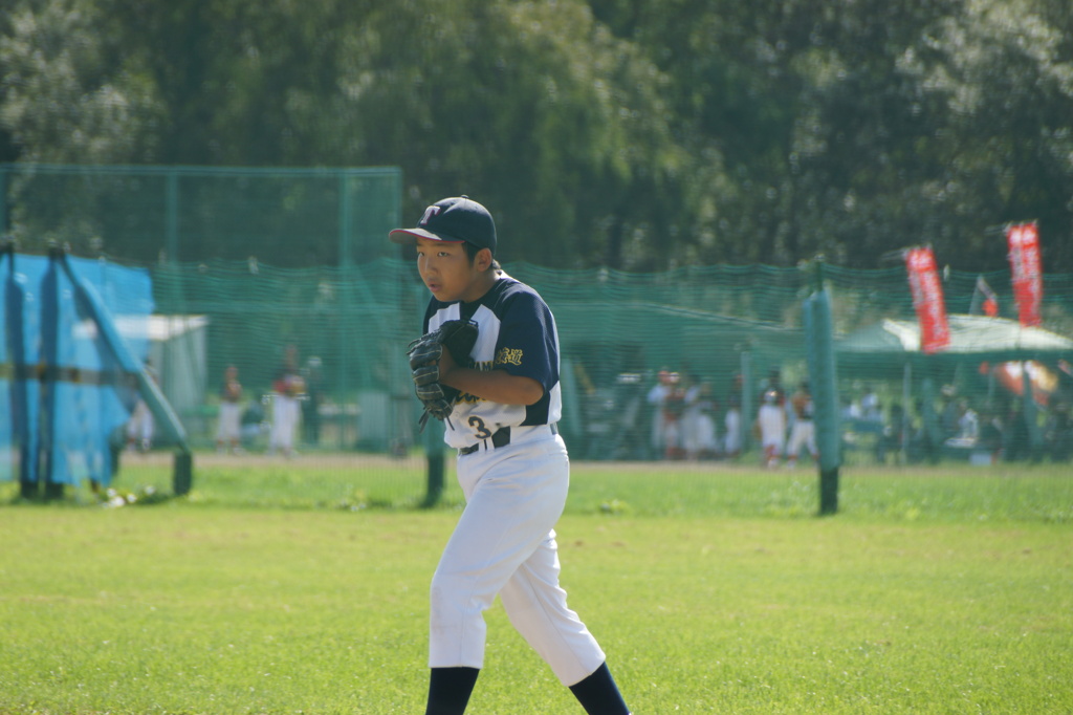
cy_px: 358
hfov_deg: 5.5
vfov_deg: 3.7
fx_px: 11173
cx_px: 536
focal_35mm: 375
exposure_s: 1/200
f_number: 6.3
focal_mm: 250
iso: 100
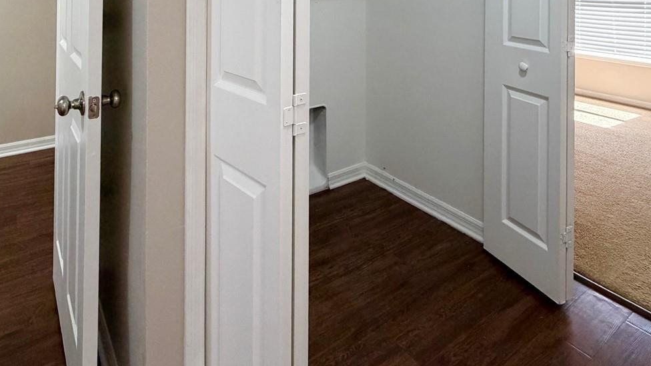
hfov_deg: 74.0
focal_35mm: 25
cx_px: 304
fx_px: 432
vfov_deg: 39.0
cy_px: -23
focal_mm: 2.22
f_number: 2.2
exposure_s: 1/120
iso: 320
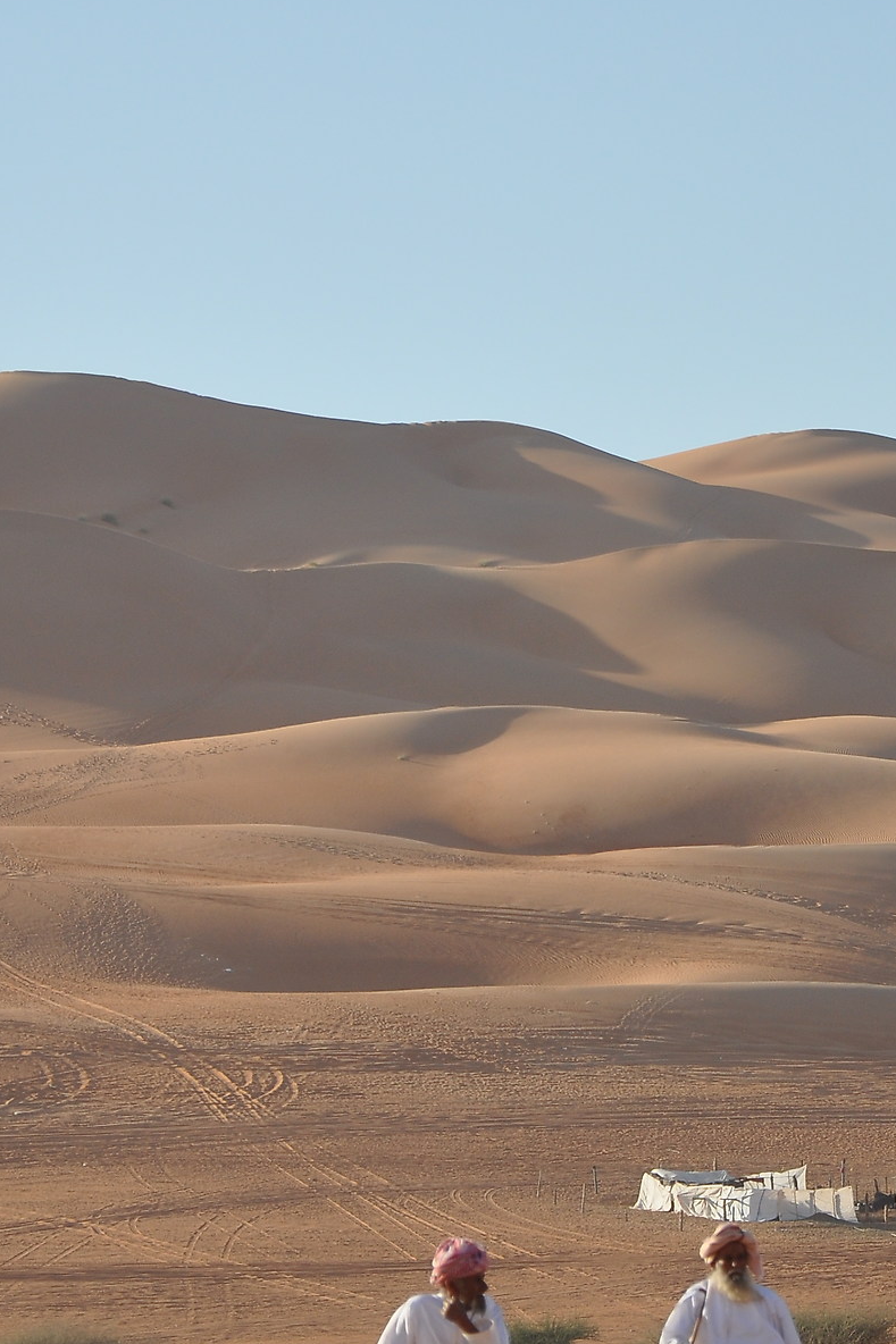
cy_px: 779
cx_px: 486
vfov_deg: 6.5
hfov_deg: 4.3
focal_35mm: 319
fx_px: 11912
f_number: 7.1
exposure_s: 1/800
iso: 200
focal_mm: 105
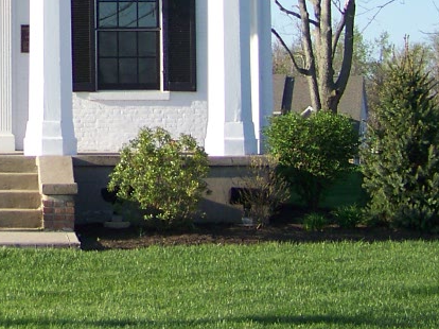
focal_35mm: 133
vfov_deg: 10.9
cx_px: -116
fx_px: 1686
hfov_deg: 14.3
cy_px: -104
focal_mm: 6.75
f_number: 2.8
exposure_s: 1/500
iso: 64
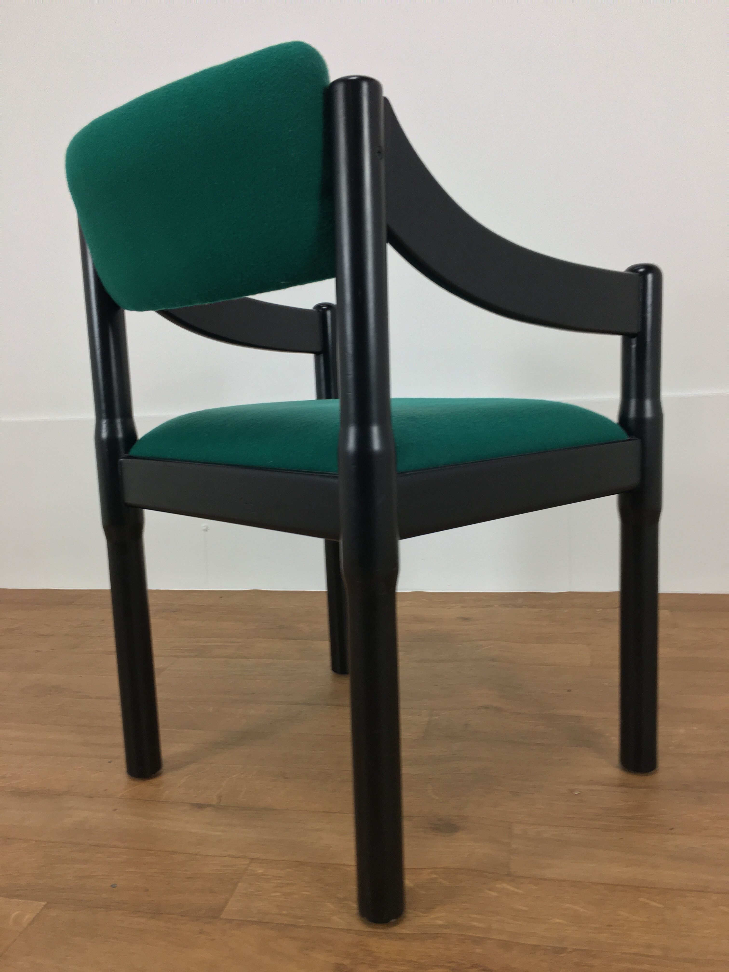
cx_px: 364
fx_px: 814
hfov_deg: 48.2
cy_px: 486
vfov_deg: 61.7
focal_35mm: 29
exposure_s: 1/33
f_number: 2.2
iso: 50
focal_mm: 4.15
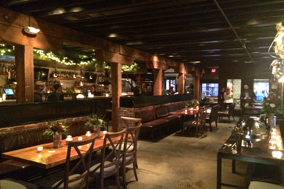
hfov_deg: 60.3
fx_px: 245
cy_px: 103
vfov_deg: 42.3
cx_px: 145
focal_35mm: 31
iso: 1250
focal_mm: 4.15
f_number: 2.2
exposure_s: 1/15
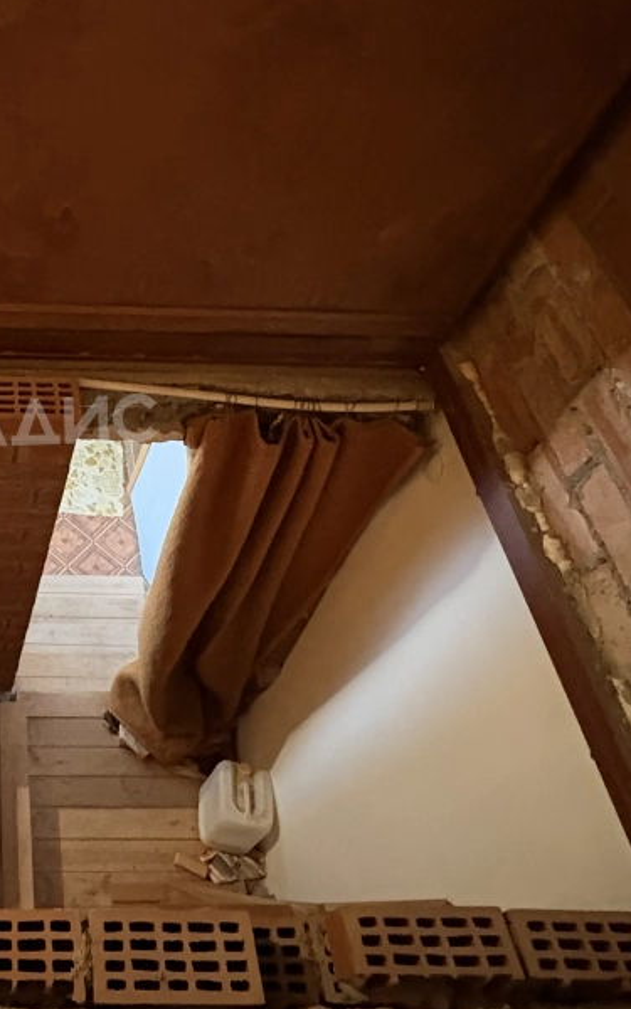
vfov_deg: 60.9
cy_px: 420
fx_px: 853
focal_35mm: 31
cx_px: -37
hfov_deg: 35.6
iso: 1600
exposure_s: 1/25
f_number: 2.2
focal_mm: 2.22
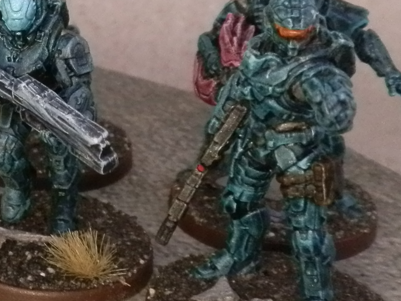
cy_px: 97
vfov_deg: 16.4
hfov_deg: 20.2
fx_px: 1043
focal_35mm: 90
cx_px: -97
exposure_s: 1/100
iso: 400
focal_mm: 5
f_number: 3.1
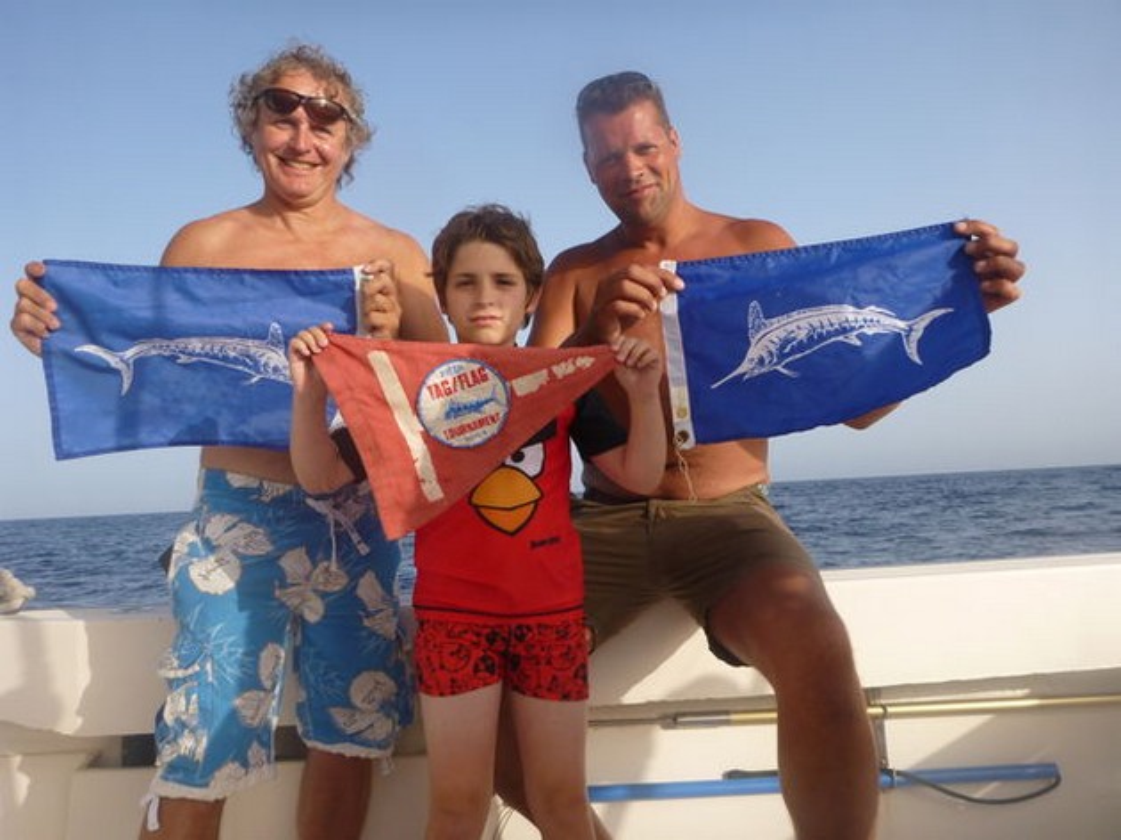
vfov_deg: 49.7
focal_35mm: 28
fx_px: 906
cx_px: 560
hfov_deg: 63.5
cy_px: 420
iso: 100
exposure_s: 1/500
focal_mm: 4.9
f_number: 3.3
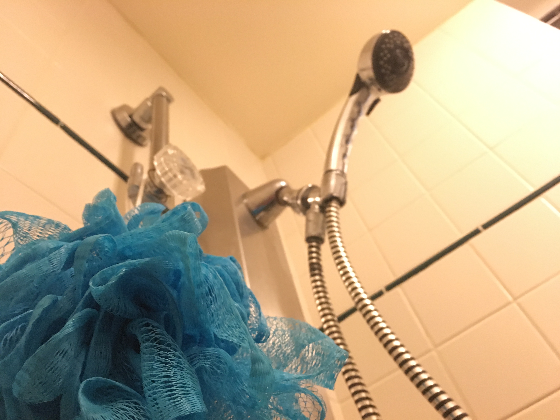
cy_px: 210
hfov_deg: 61.7
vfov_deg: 48.2
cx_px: 280
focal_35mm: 29
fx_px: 469
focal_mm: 4.15
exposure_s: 1/15
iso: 250
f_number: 2.2
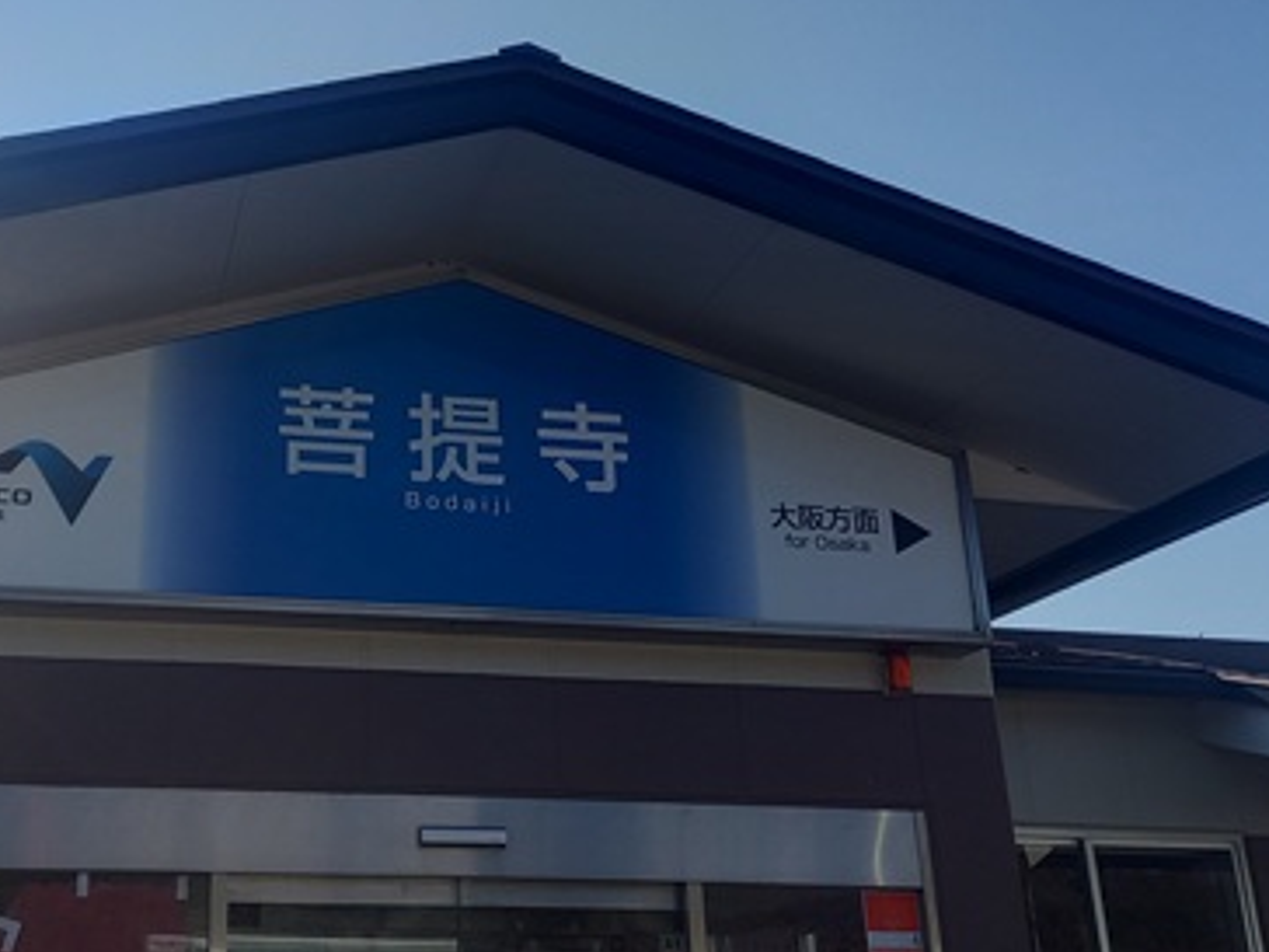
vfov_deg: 32.9
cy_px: 478
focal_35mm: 44
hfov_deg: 42.0
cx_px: 366
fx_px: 1613
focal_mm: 4.65
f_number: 1.8
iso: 50
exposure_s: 1/694
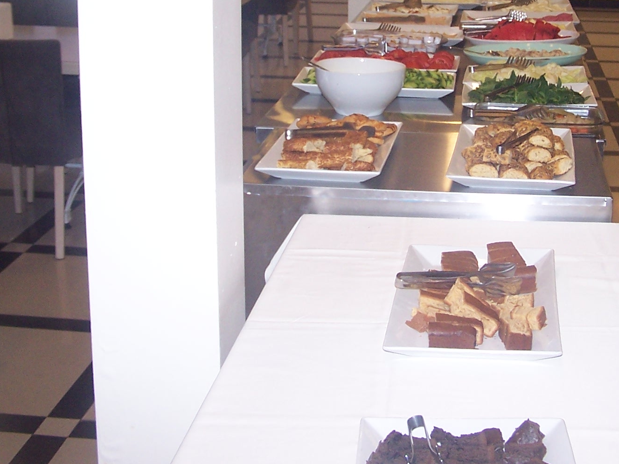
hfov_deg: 29.2
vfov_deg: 22.0
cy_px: 99
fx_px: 1180
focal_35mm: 66
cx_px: 422
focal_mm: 6.3
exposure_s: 1/60
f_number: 2.8
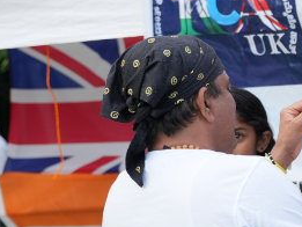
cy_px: 99
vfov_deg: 10.1
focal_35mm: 146
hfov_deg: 12.9
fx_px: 1278
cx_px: 421
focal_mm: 38.9
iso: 250
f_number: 2.8
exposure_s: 1/800
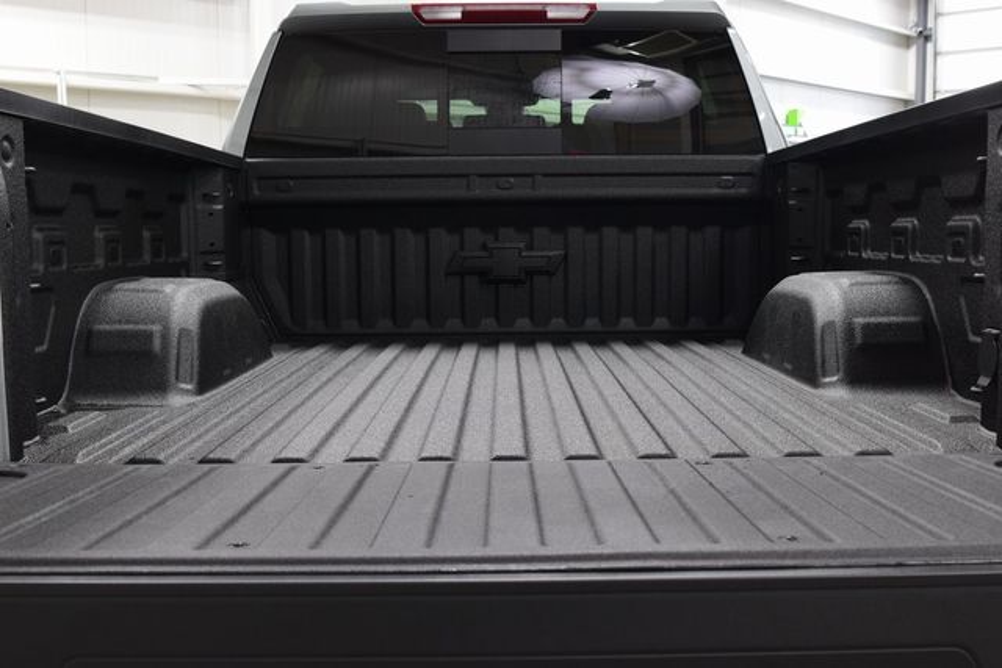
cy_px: 334
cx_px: 501
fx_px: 1002
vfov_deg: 36.9
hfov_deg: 53.1
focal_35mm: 36
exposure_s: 1/15
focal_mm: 24
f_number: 6.3
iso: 800
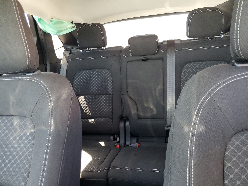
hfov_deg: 67.3
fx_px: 186
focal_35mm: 26
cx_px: 124
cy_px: 93
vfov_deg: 53.1
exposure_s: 1/60.2
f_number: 1.5
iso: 142
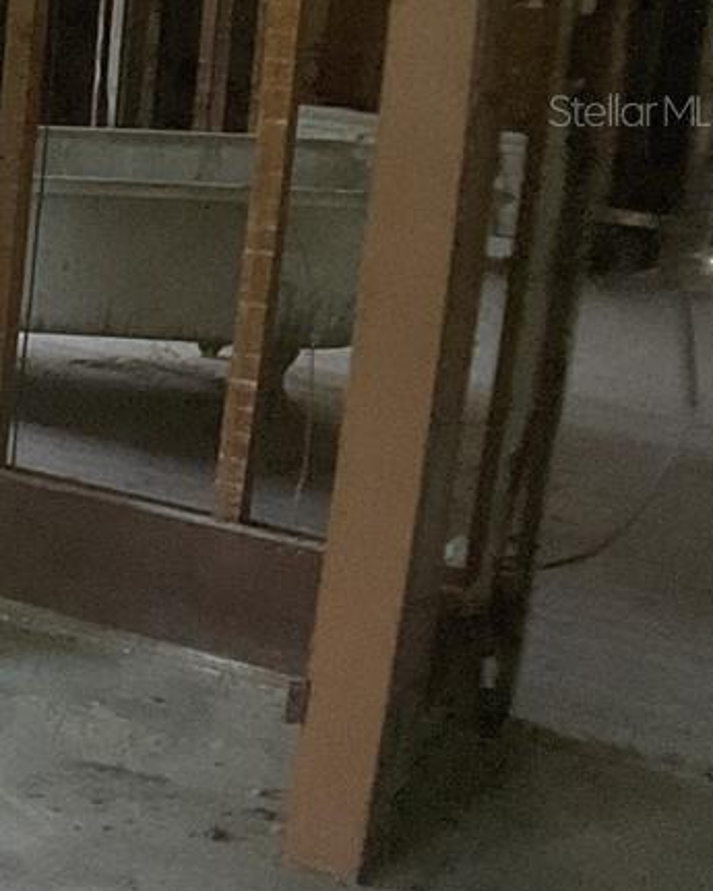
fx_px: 2769
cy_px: 110
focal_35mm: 105
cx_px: -909
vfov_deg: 18.0
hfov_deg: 12.2
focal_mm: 3
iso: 100
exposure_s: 1/60
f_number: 1.8
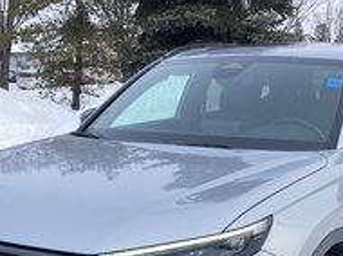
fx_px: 614
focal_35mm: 62
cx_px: 177
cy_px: 242
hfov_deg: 31.2
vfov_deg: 22.9
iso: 20
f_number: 1.8
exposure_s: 1/414
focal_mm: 3.99
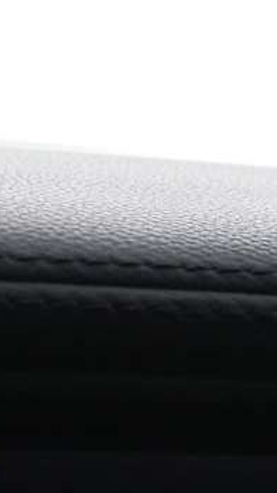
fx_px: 2100
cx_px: 223
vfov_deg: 12.8
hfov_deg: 7.5
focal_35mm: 161
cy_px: 703
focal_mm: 22
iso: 1600
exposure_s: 1/40
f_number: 4
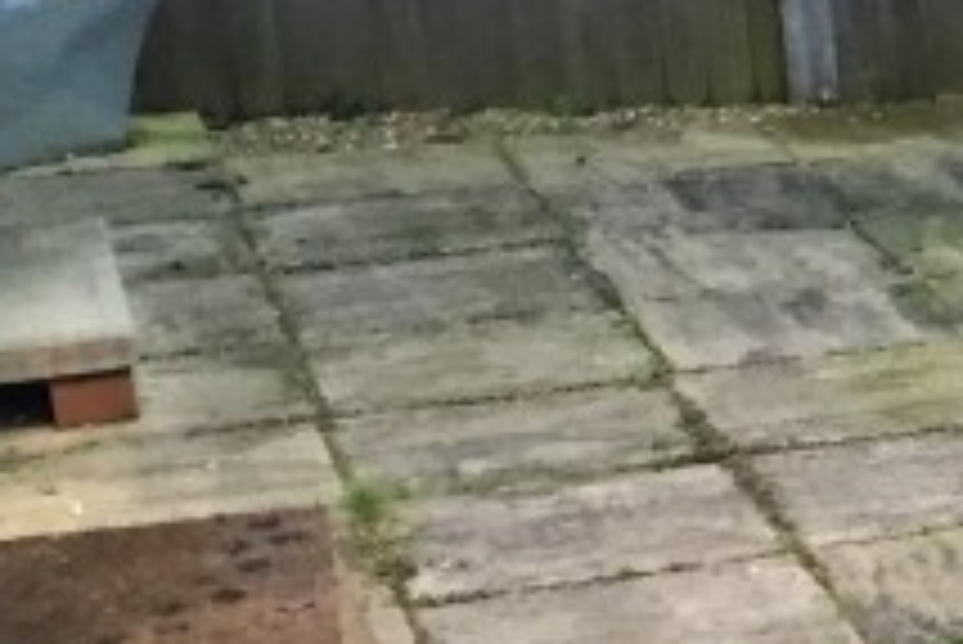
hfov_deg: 12.1
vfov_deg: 9.5
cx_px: 2120
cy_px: 419
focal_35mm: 144
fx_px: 3854
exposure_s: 1/30
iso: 200
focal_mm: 4.15
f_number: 2.2
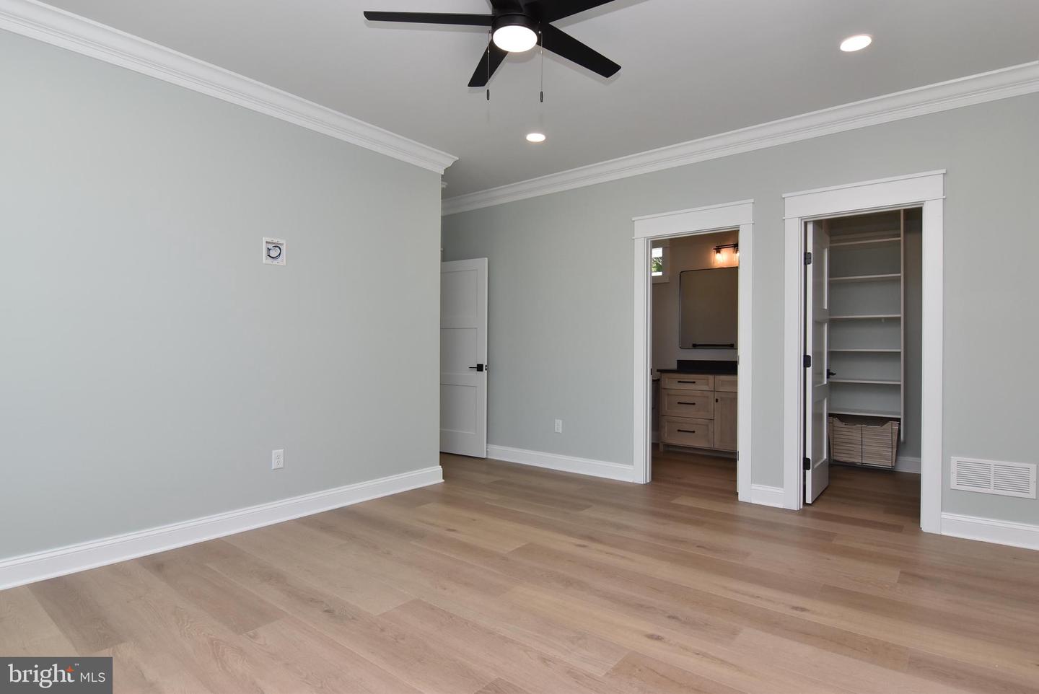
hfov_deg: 90.0
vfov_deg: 67.5
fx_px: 520
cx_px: 520
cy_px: 347
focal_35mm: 18
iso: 500
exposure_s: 1/125
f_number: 10
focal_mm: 12
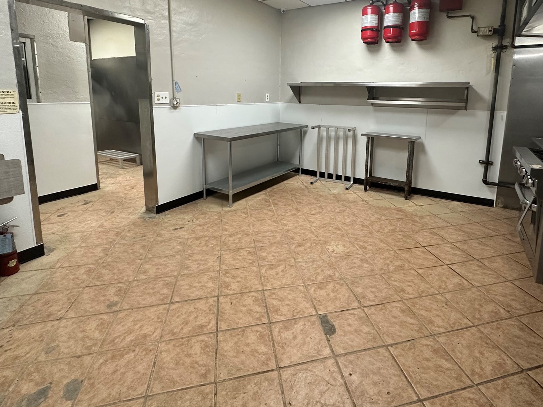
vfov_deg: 67.0
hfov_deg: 84.4
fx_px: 298
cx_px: 300
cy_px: 139
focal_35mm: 19
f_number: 2.2
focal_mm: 2.22
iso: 250
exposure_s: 1/120
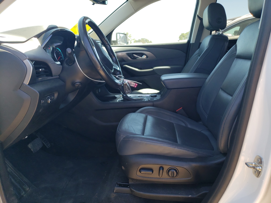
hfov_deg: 67.3
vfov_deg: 53.1
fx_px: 204
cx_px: 136
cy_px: 102
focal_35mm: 26
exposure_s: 1/323
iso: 50
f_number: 1.5
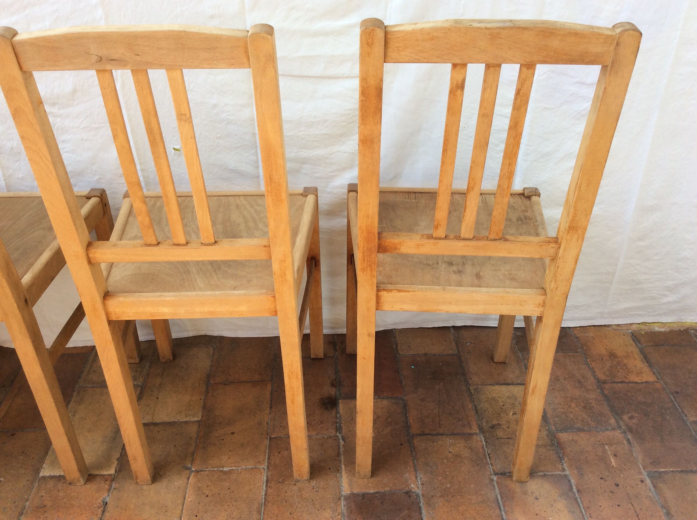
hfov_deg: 56.9
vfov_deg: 44.1
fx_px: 643
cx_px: 348
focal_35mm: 32
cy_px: 260
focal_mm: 3.3
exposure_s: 1/128
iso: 32
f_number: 2.4
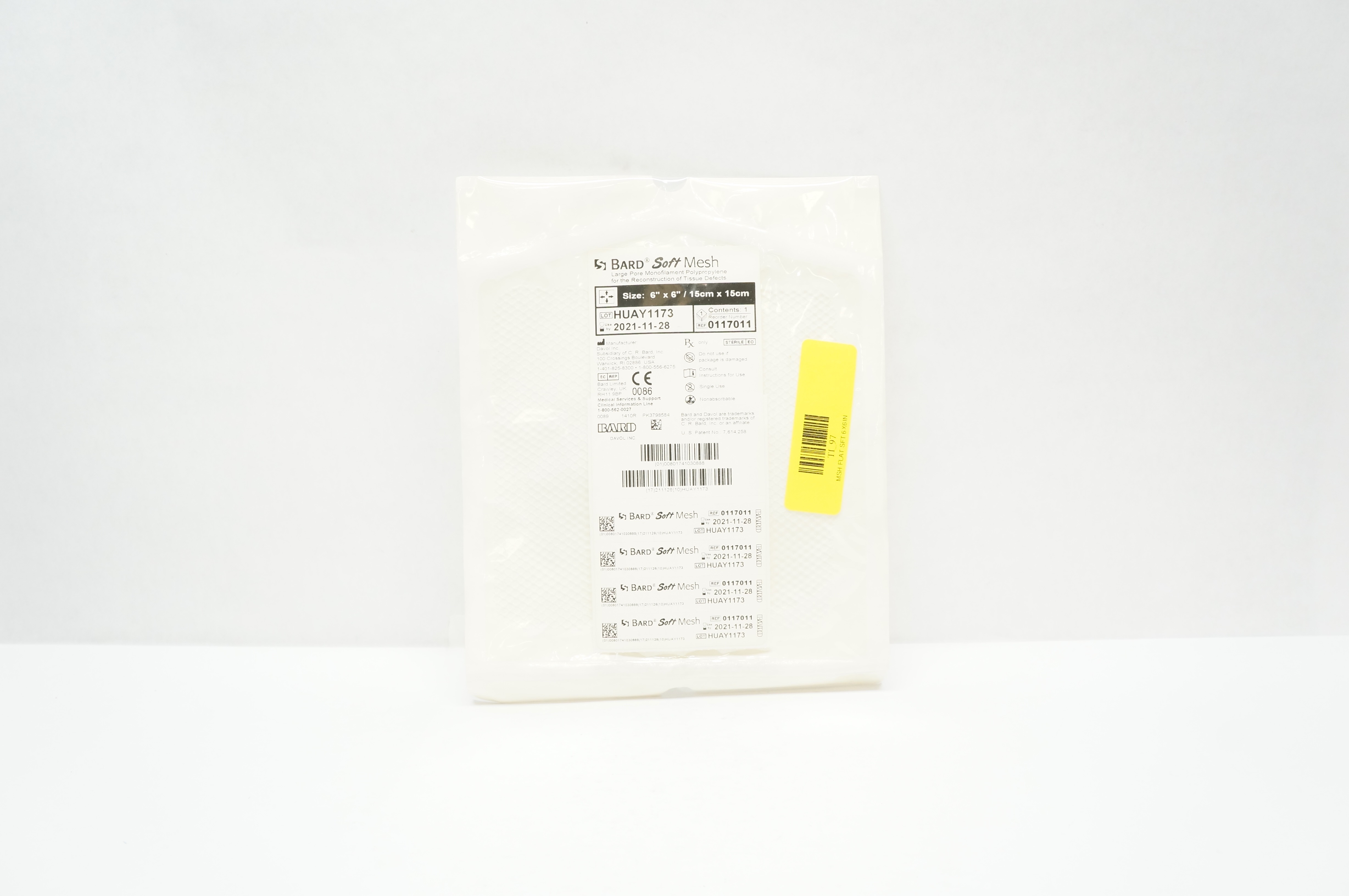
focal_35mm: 27
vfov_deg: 47.8
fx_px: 1011
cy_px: 448
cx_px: 674
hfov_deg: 67.4
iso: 800
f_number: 6.3
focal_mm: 18
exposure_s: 1/60
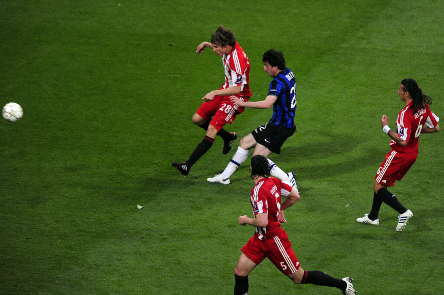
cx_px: 222
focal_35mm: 550
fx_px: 6778
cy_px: 148
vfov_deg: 2.5
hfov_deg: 3.8
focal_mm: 550
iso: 1250
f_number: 4
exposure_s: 1/640
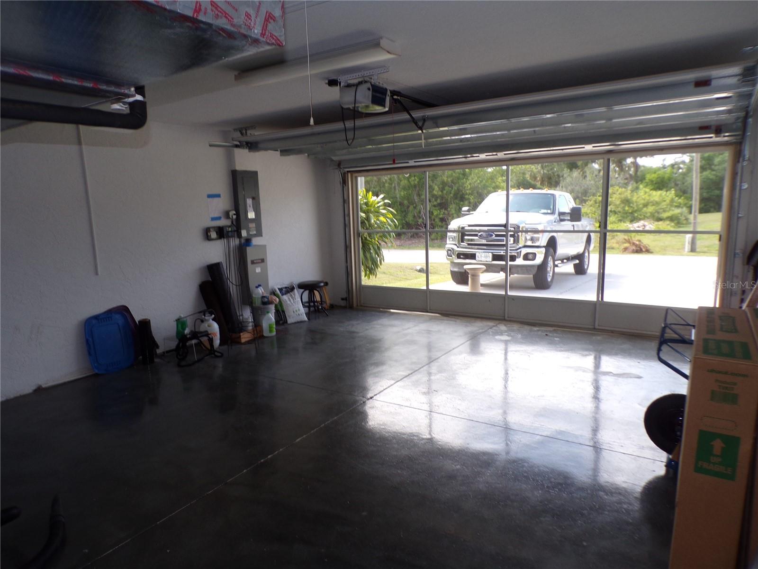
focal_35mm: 24
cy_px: 284
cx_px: 379
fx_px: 526
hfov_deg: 71.6
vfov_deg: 56.8
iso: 80
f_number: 4.3
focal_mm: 4.3
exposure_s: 1/56
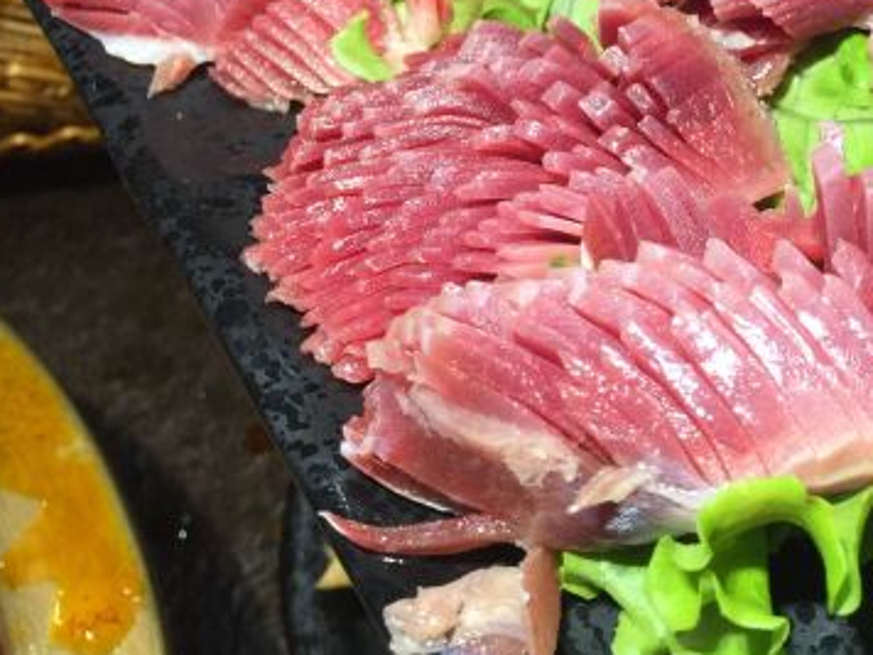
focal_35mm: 57
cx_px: 790
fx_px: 1438
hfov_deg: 32.1
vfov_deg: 25.4
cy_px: 175
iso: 40
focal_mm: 4.15
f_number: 2.2
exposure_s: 1/33
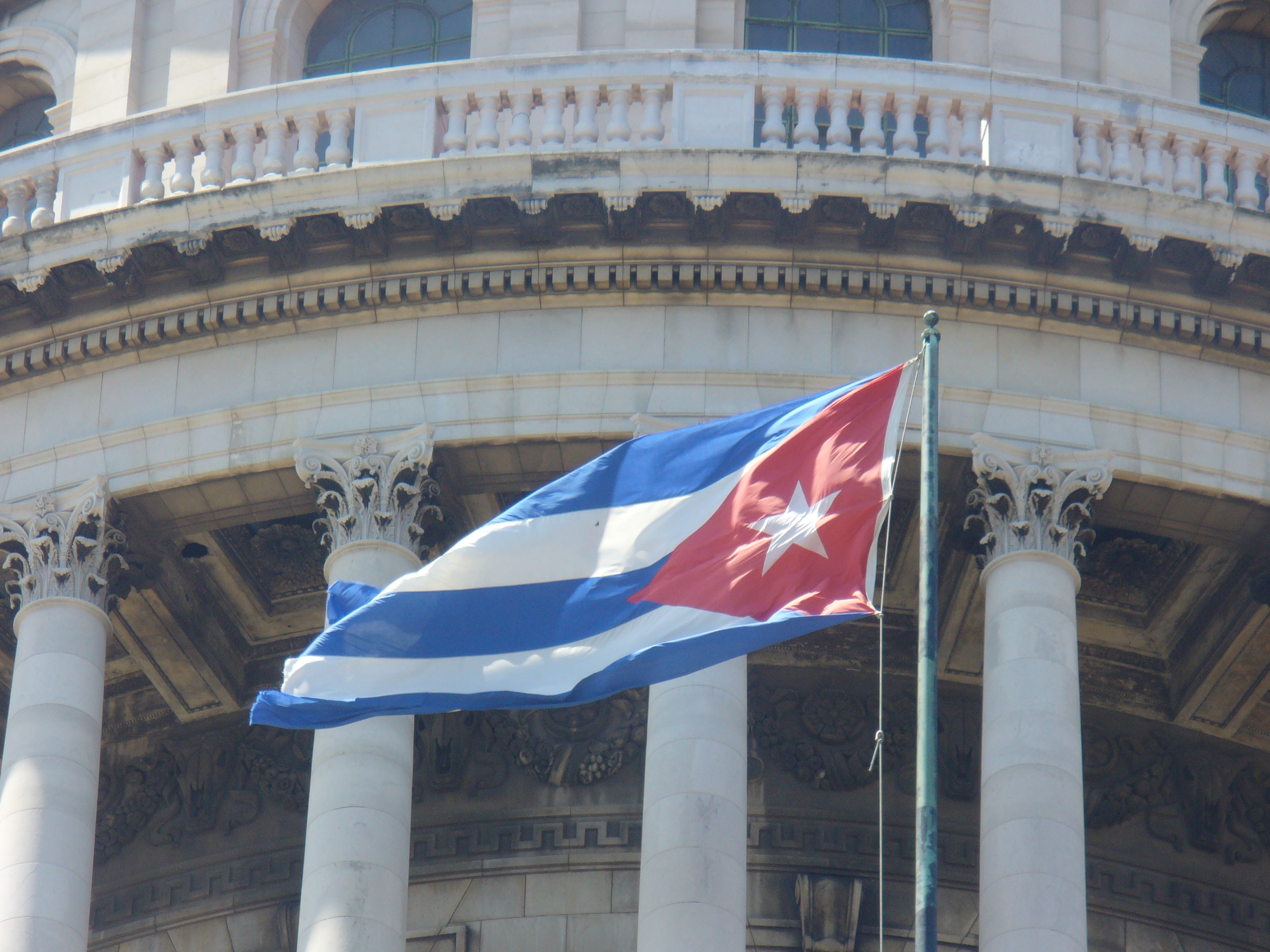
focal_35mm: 222
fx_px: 8145
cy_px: 476
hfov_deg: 8.9
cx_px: 635
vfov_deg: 6.7
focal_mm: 36.6
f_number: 4.5
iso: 80
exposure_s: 1/125
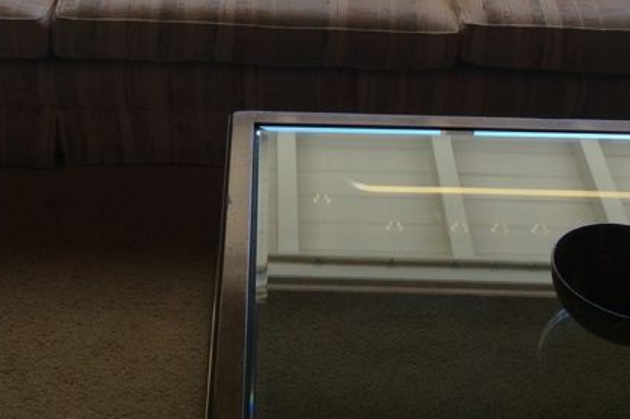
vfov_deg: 19.9
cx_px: 275
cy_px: 37
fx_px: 1172
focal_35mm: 67
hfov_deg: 30.1
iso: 50
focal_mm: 4.12
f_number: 2.2
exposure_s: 1/120
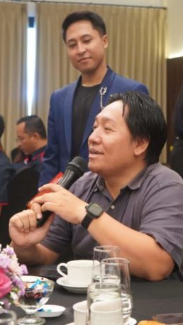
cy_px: 164
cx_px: 99
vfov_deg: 27.2
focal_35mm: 78
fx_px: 672
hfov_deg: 15.5
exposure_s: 1/160
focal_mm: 49
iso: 6400
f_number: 4.5
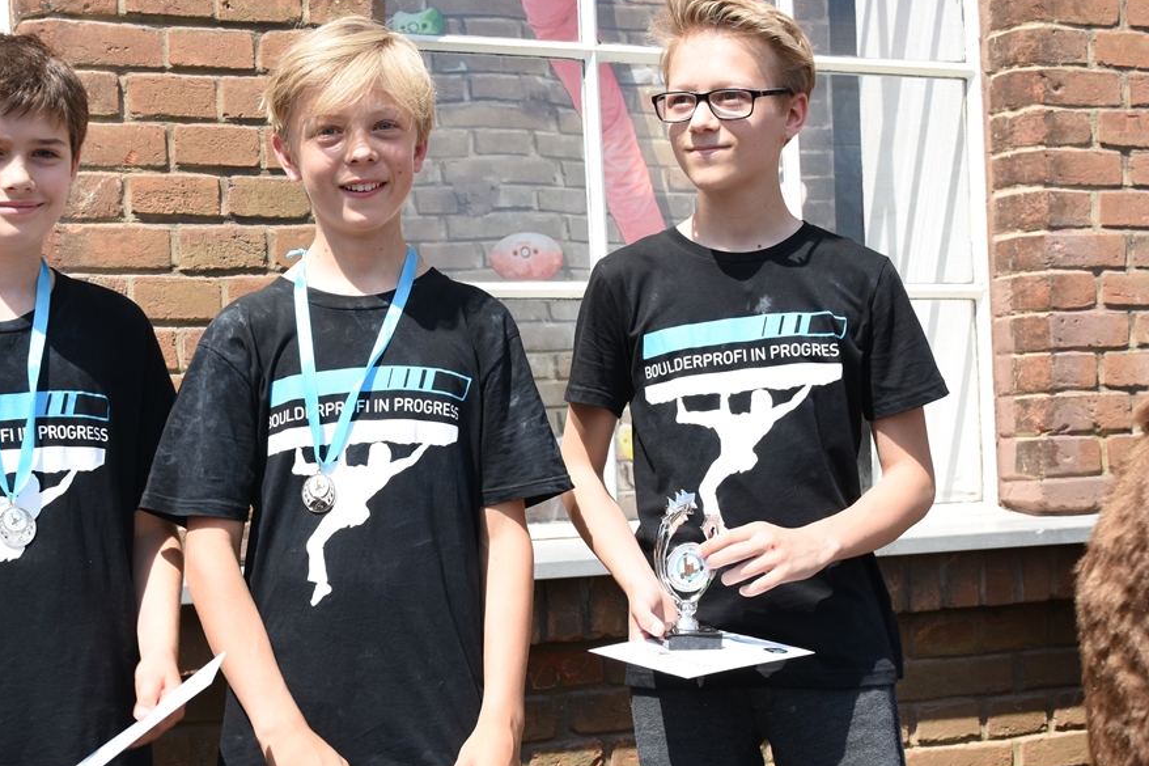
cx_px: 424
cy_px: 449
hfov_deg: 35.4
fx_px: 1787
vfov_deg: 24.2
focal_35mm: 56
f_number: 6.3
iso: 100
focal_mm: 26
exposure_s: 1/200
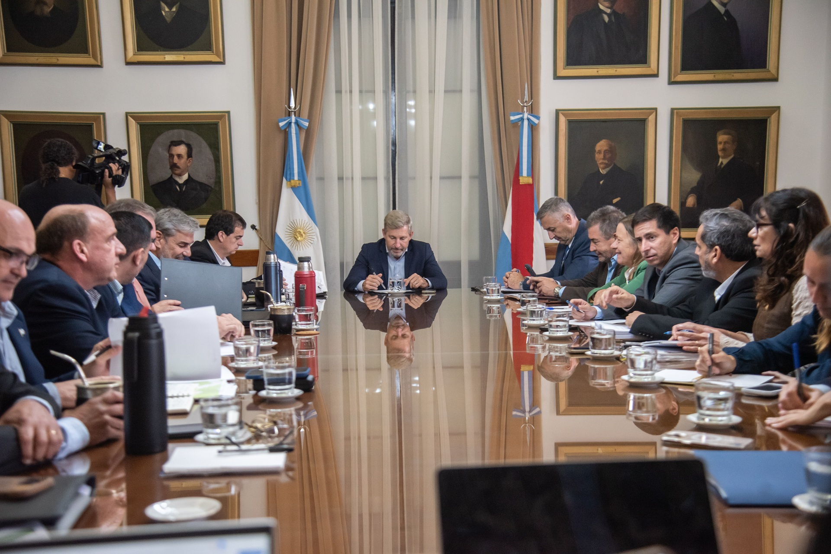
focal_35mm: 46
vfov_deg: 29.3
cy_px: 277
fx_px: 1062
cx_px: 416
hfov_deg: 42.7
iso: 1600
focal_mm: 46
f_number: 4
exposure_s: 1/250
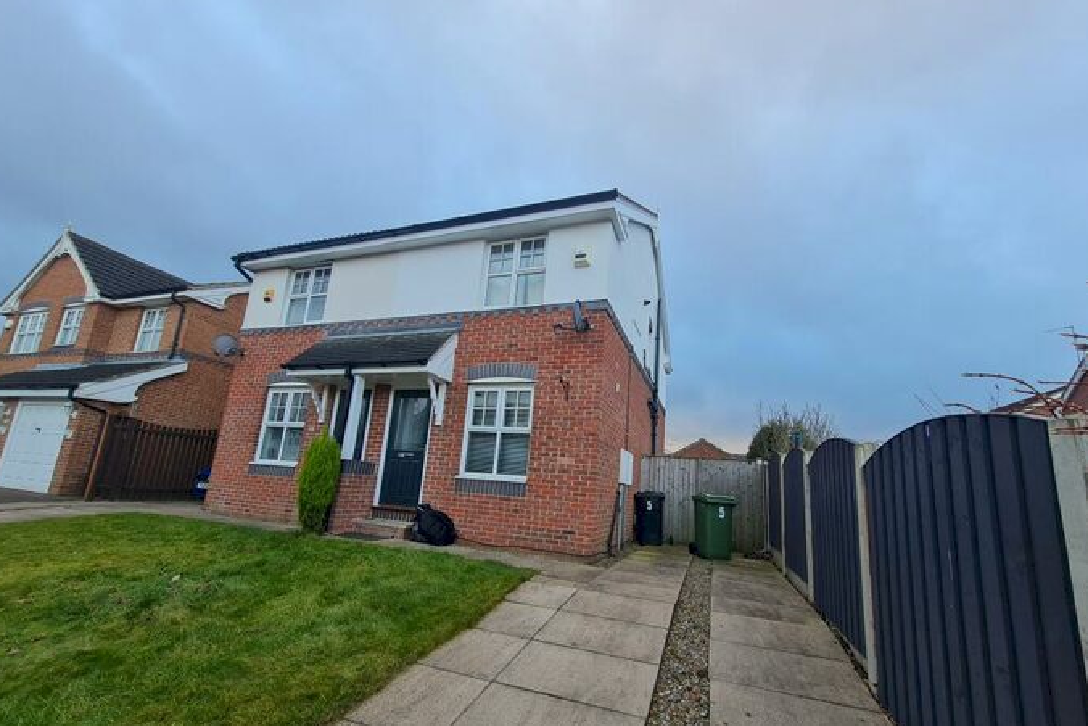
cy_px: 410
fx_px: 423
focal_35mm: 14
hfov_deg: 104.2
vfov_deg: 80.8
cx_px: 542
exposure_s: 1/100
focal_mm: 1.74
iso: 50
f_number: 2.2
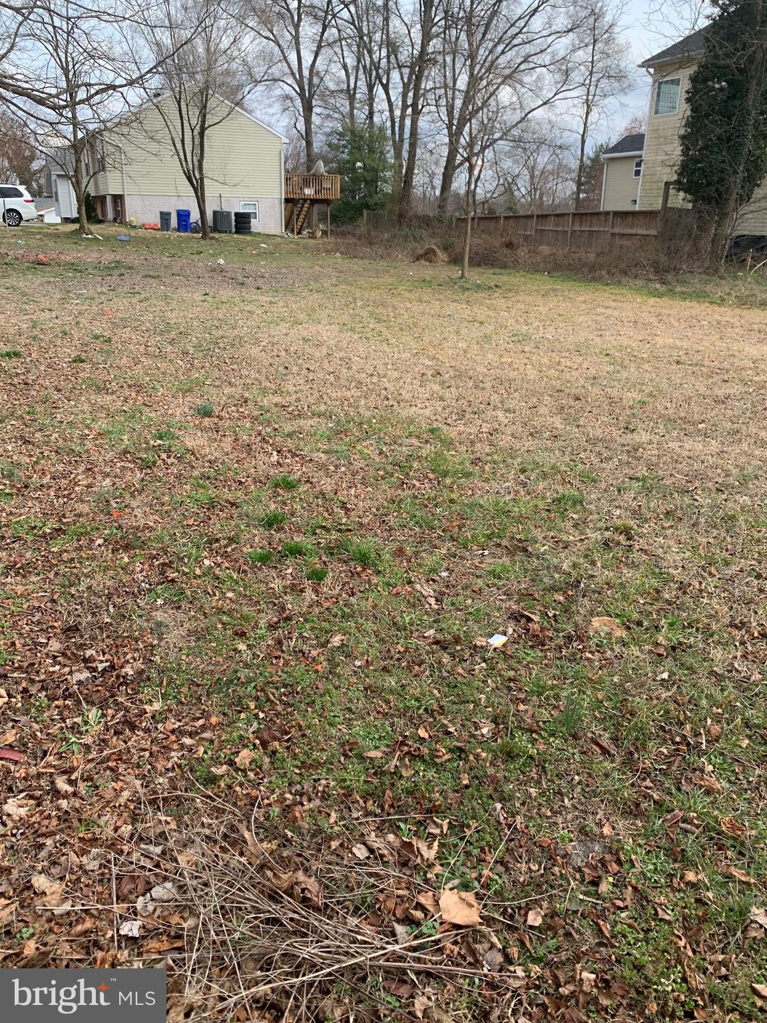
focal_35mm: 26
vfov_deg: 67.3
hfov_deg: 53.1
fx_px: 768
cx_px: 384
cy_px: 512
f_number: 1.8
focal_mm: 4.25
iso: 25
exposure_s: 1/722
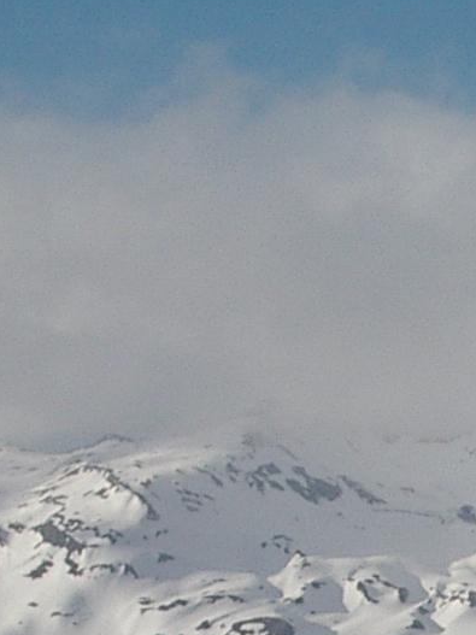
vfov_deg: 8.0
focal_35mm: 245
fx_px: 4494
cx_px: 921
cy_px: 818
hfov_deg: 5.9
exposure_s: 1/500
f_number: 6.2
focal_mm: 9.6
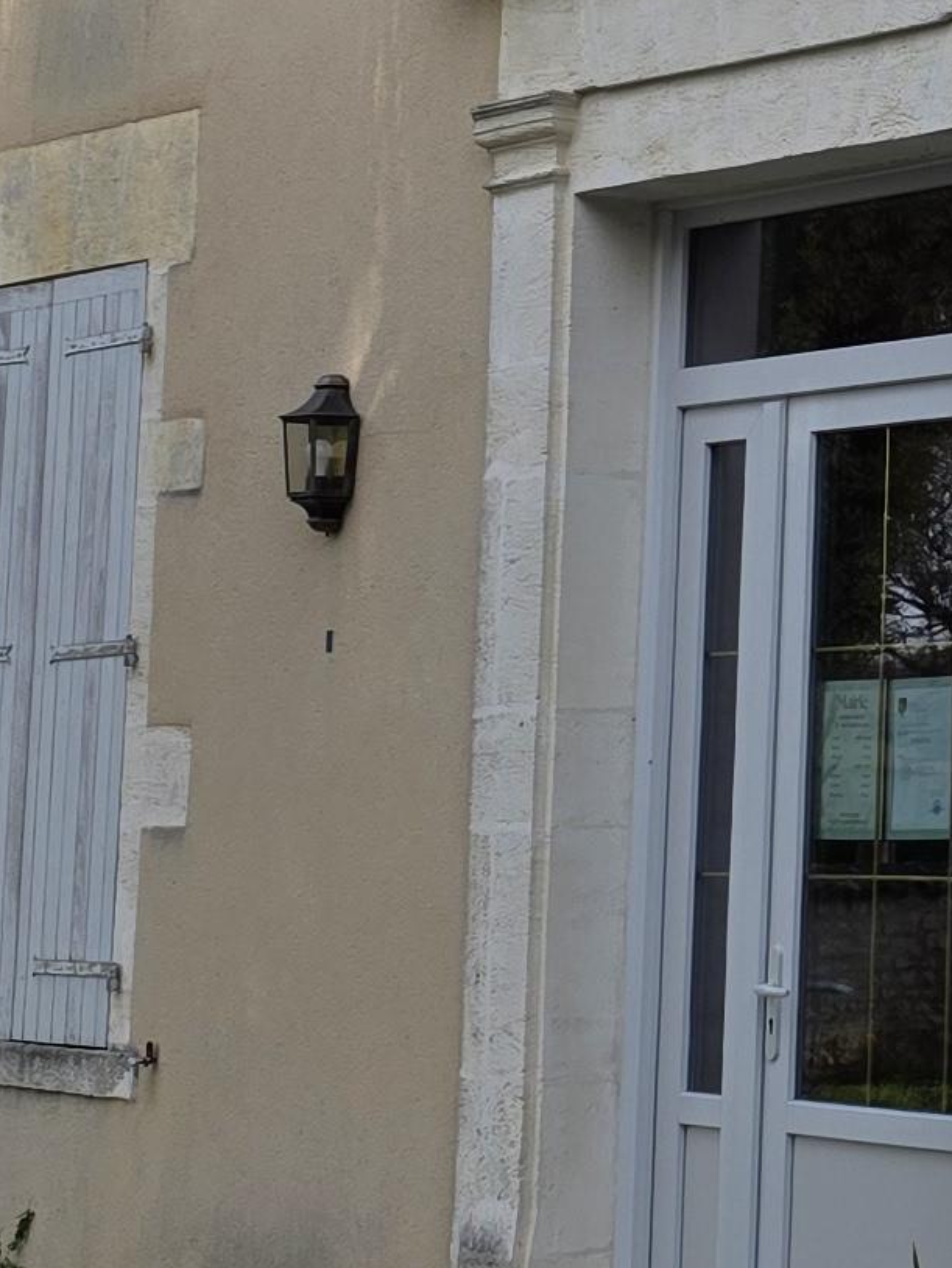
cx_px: 1476
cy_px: 62
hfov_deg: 12.4
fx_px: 4141
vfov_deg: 17.1
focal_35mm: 113
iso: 80
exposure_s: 1/2049
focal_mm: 6.3
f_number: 1.7
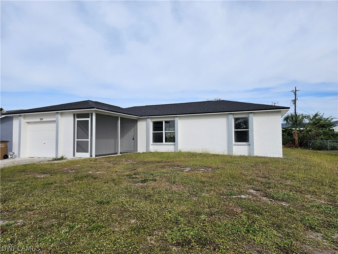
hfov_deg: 73.9
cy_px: 127
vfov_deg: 58.9
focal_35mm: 23
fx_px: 225
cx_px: 169
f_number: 1.7
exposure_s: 1/1286
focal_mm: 6.3
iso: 10
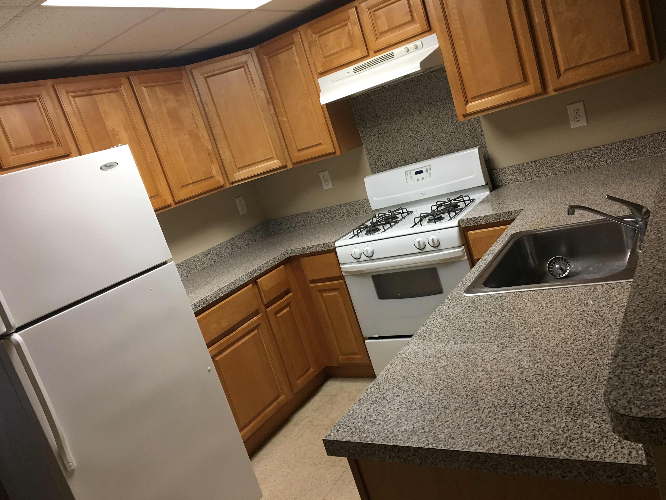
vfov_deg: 48.2
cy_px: 250
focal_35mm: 29
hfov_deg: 61.7
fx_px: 558
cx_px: 333
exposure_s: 1/15
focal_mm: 4.15
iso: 50
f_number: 2.2
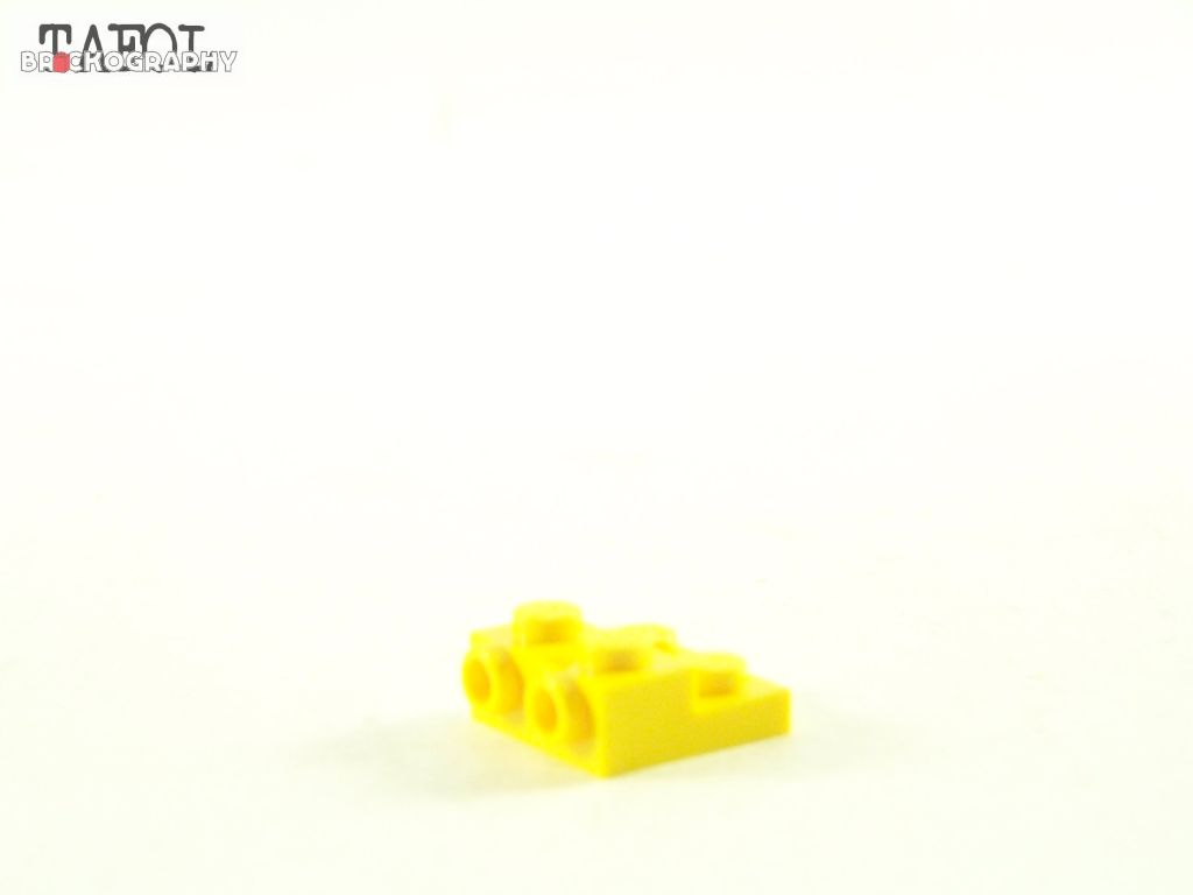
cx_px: 596
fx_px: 3619
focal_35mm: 105
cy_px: 448
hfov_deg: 18.7
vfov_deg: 14.1
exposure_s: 1/60
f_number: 3.2
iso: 400
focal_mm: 17.5
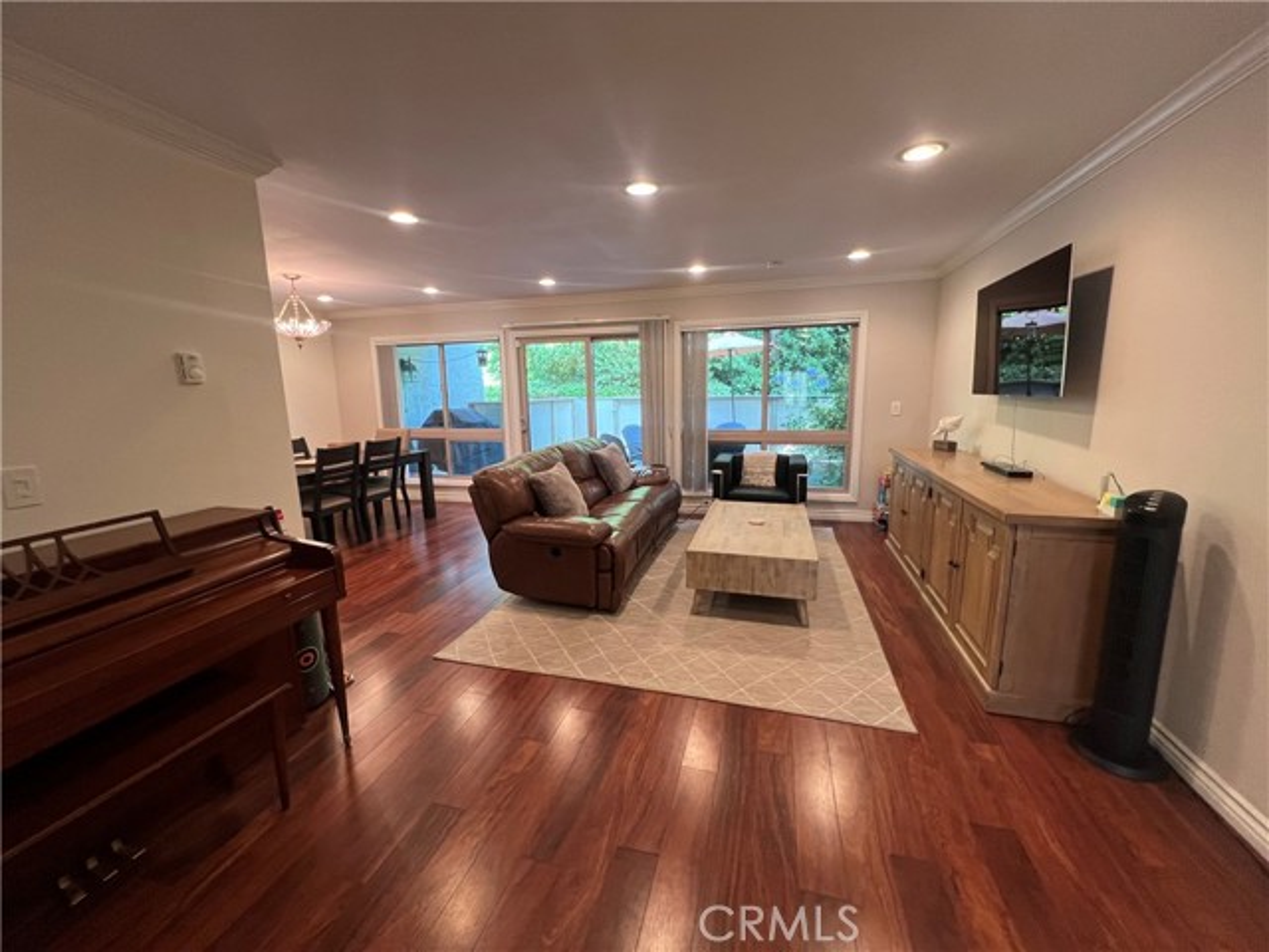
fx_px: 477
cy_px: 476
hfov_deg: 106.2
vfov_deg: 89.9
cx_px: 634
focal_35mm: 13
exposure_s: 1/60
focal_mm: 1.57
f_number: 1.8
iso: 250
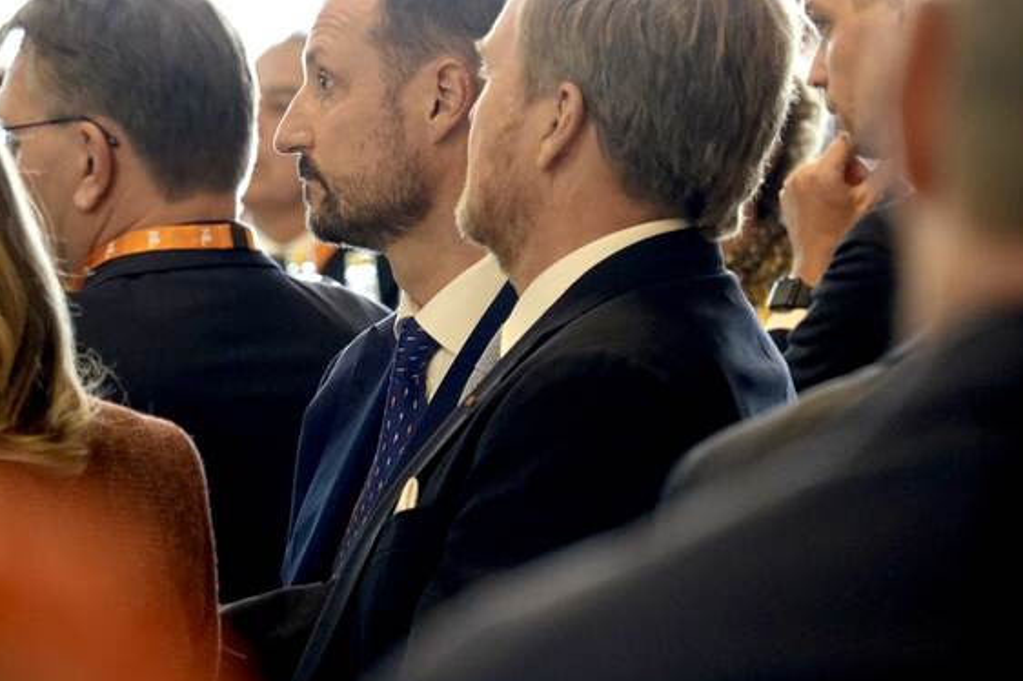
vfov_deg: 2.9
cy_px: 327
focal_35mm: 473
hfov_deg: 4.4
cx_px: 348
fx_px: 13433
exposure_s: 1/13
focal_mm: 117.29
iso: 800
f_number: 4
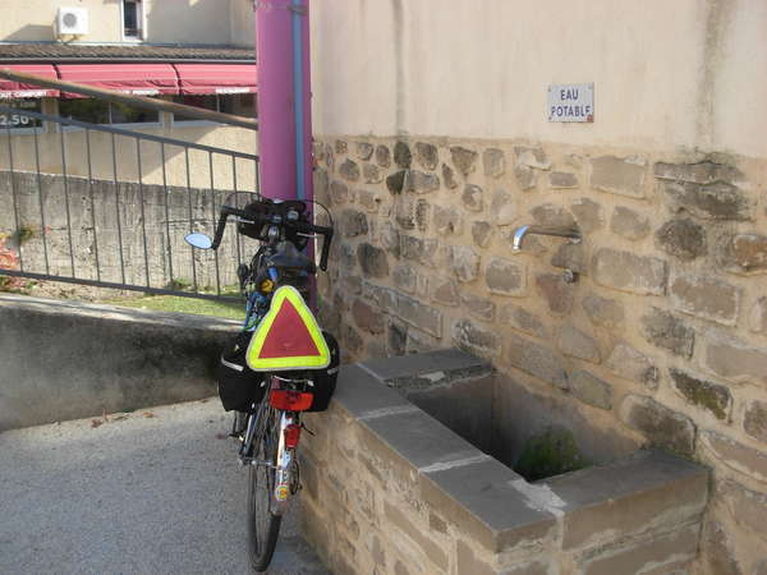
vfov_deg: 37.7
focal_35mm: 38
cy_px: 288
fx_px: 842
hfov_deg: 49.0
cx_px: 384
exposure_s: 1/322
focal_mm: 6.3
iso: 79
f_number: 2.9
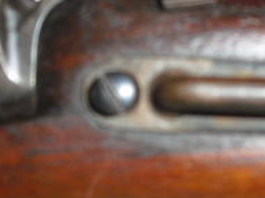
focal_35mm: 120
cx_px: 244
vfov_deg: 12.3
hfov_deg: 16.2
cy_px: 107
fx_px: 919
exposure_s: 1/60
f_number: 3.1
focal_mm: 6.3
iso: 100
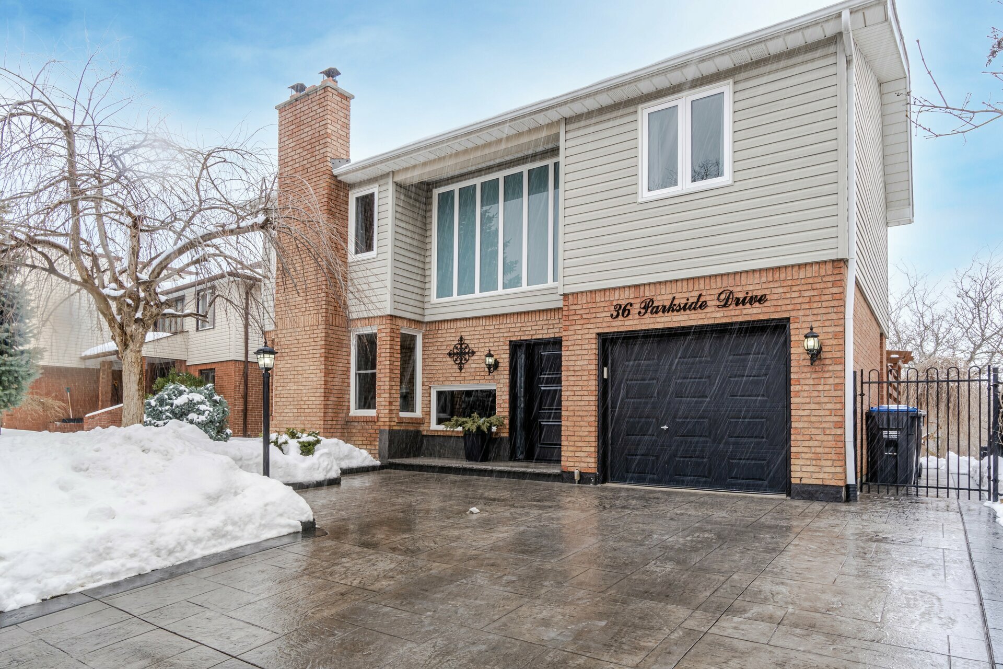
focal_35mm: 21
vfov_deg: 59.5
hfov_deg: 81.2
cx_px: 502
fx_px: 585
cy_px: 334
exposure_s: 1/15
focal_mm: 14
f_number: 13
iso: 50
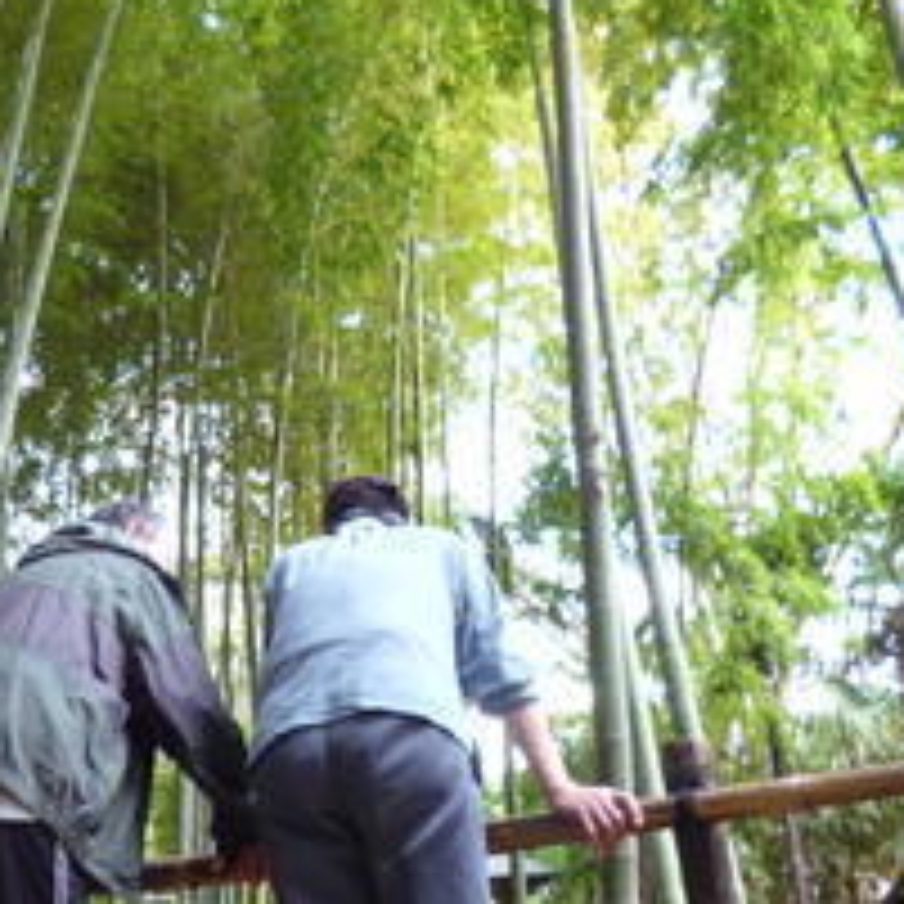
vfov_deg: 43.6
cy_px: 549
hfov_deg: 42.0
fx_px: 1123
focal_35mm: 38
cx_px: 184
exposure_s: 1/40
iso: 400
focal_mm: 4.3
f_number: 2.5
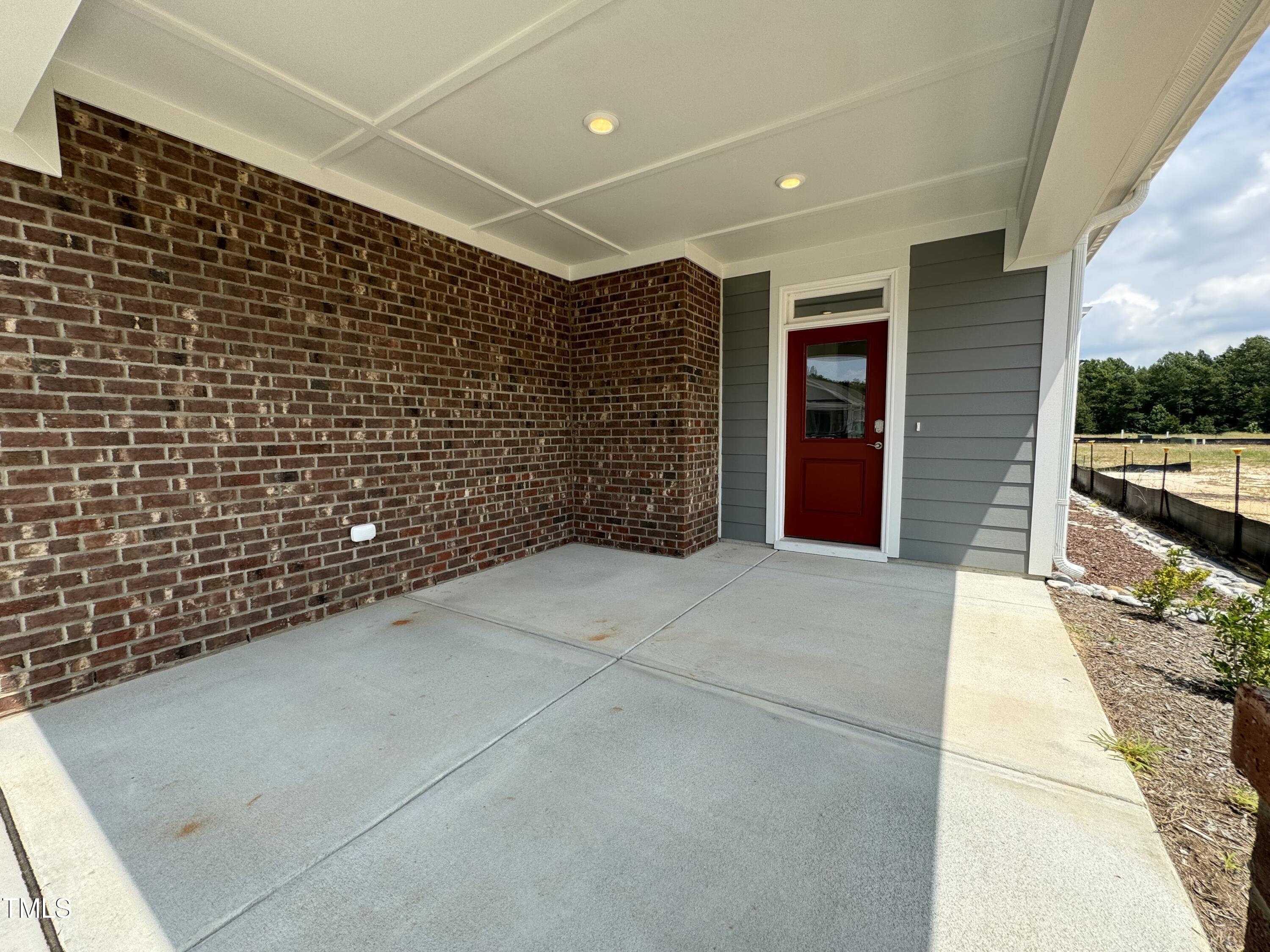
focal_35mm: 14
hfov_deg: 102.1
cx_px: 635
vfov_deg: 85.7
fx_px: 514
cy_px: 476
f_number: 2.2
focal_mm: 2.22
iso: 50
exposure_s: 1/675
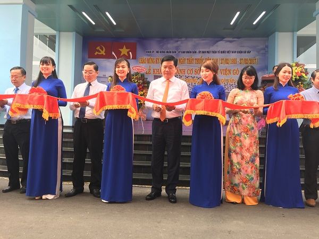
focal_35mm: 29
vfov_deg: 48.2
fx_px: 267
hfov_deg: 61.7
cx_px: 160
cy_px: 120
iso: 25
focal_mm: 4.15
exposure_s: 1/102
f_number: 2.2
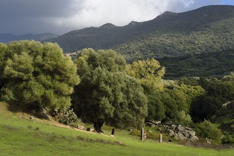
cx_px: 117
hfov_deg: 22.1
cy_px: 78
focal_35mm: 92
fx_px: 598
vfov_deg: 14.9
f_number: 9
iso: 200
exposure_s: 1/320
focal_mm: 92
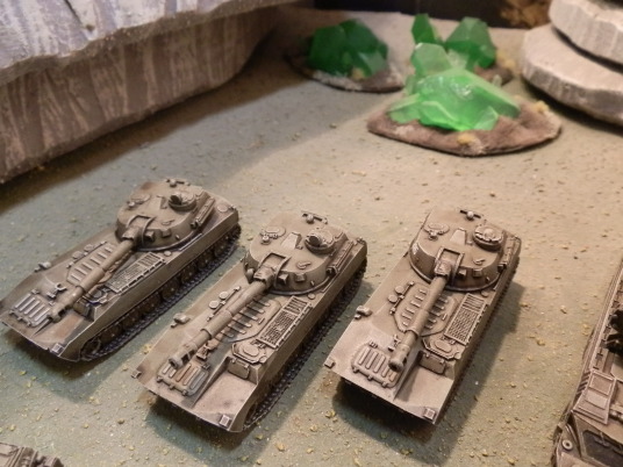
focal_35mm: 28
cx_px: 312
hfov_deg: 63.4
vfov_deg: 49.7
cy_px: 234
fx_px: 504
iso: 400
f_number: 3.1
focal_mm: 5
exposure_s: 1/50
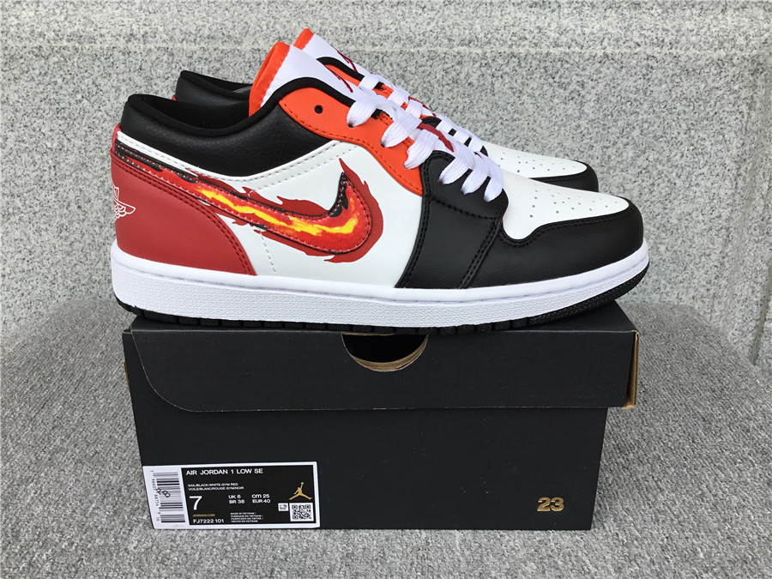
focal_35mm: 31
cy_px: 290
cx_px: 386
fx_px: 691
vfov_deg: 45.4
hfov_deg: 58.4
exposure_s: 1/264
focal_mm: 3.3
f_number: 2.4
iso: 25
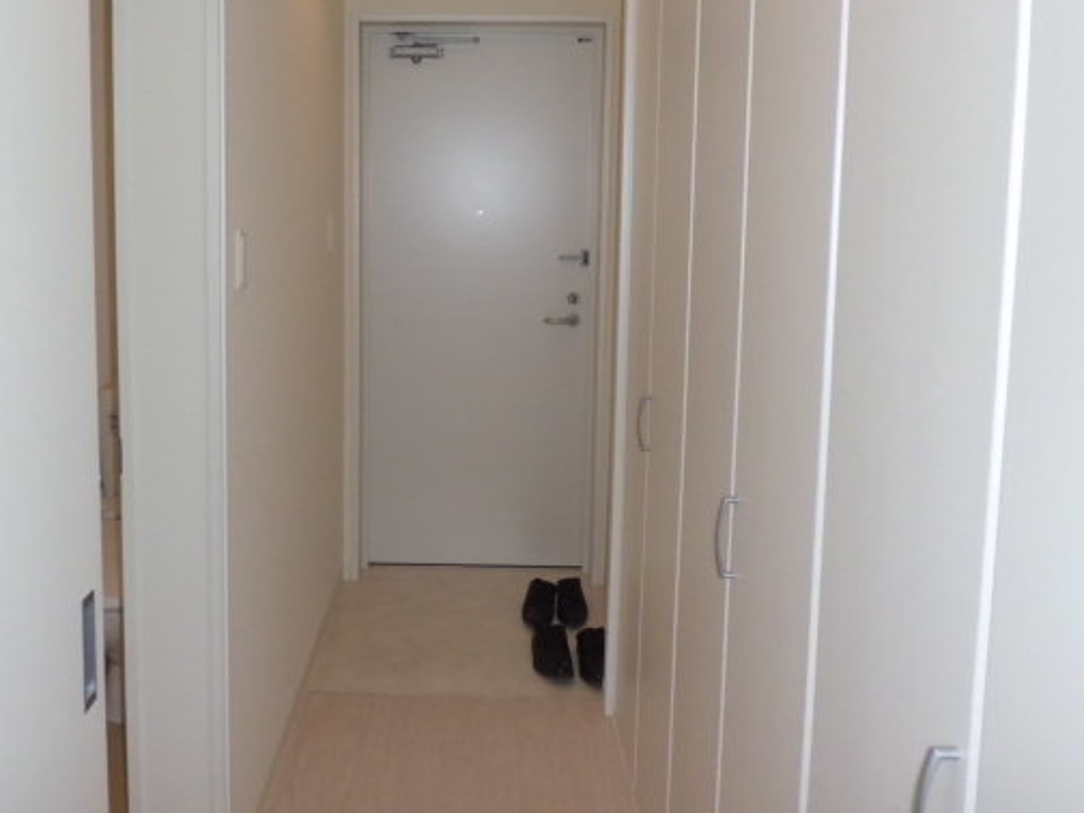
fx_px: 1033
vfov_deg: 42.7
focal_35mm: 33
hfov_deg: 55.0
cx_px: 445
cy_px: 314
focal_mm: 4.7
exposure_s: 1/125
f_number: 2.8
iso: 100
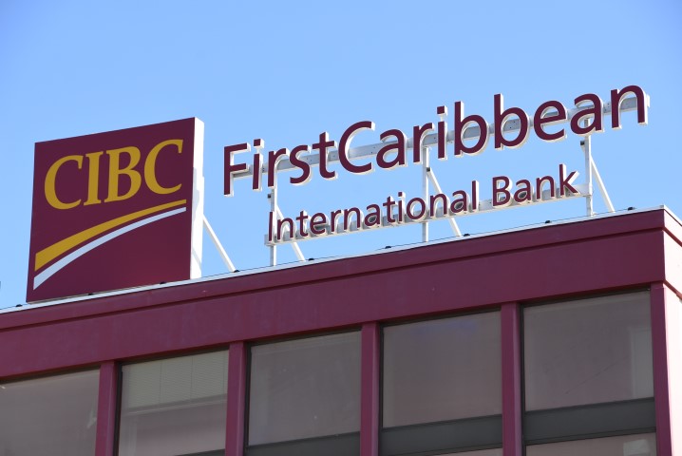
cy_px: 228
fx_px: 2702
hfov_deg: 14.4
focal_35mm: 142
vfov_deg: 9.6
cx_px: 341
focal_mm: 95
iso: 400
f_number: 7.1
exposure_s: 1/800
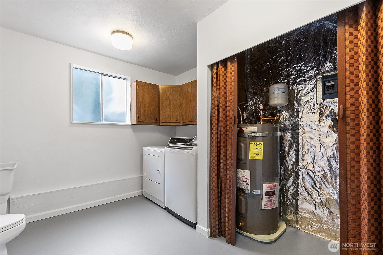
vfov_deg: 77.3
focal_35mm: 15
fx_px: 160
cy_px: 128
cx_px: 192
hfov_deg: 100.4
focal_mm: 10
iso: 400
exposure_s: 1/5
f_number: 5.6
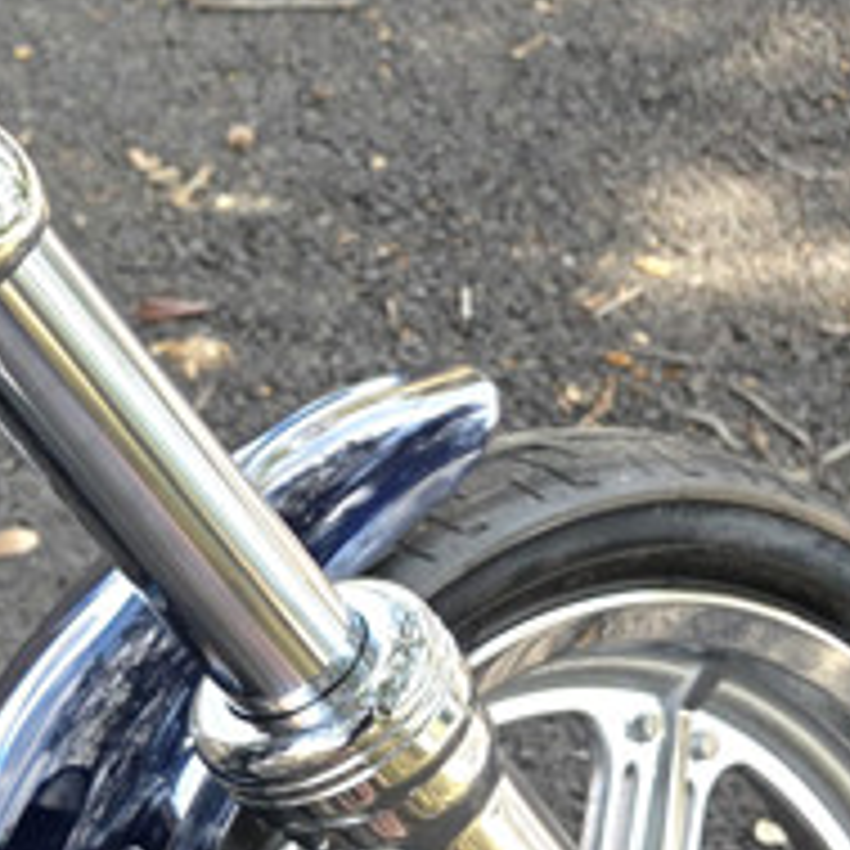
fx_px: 3195
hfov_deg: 12.1
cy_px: 1250
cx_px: -1185
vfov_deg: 14.2
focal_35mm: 115
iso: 40
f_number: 1.7
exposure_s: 1/370
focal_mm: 6.3
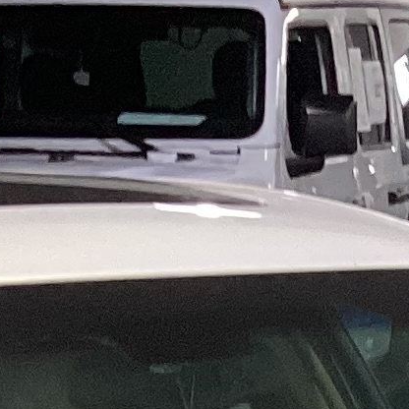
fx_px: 2874
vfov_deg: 7.4
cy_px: 1138
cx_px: 447
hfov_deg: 8.1
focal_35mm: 215
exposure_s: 1/60
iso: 125
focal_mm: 3.3
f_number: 2.4
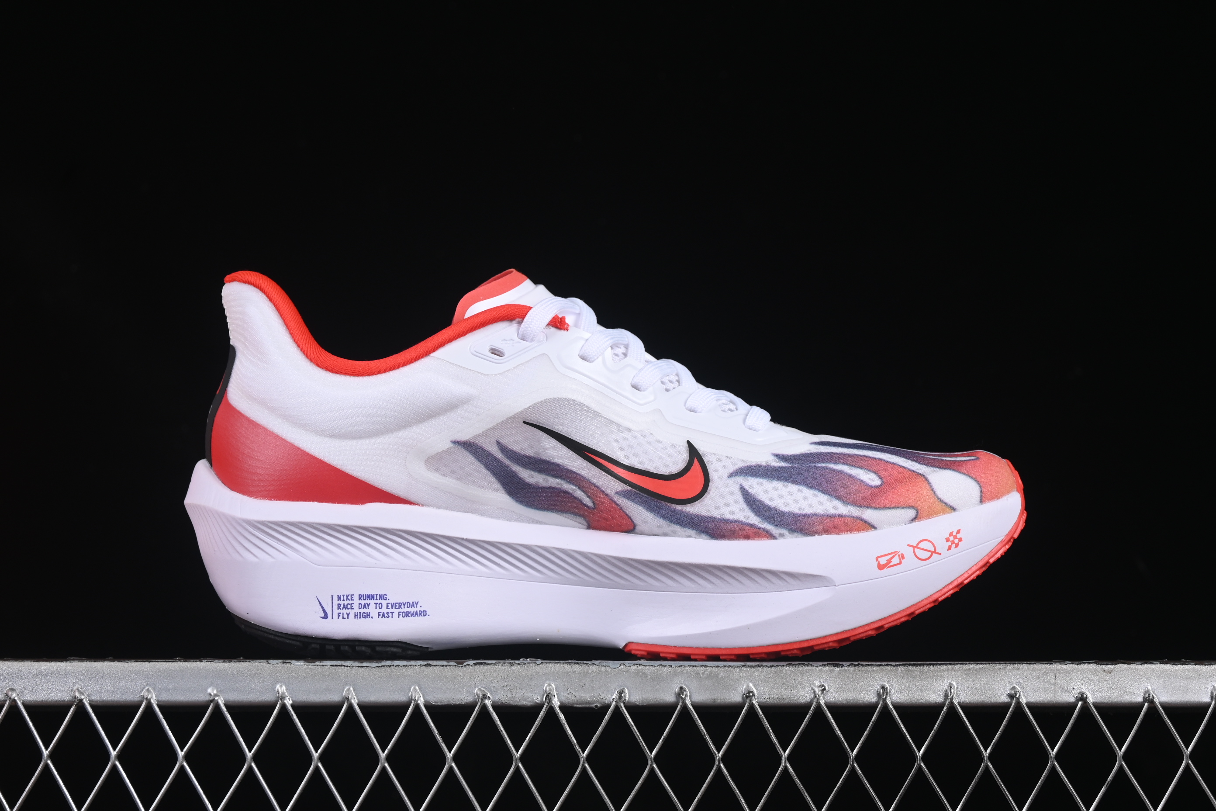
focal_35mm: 75
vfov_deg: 18.2
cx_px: 608
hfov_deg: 27.0
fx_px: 2533
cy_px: 406
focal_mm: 50
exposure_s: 1/80
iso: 160
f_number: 8
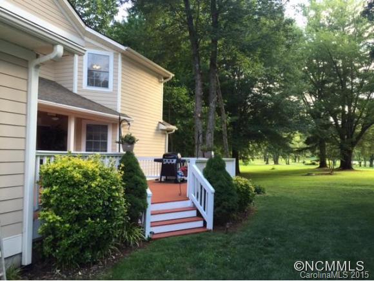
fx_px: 314
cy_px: 140
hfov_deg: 61.6
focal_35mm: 29
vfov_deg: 48.3
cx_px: 187
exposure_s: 1/120
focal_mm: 4.15
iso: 50
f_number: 2.2
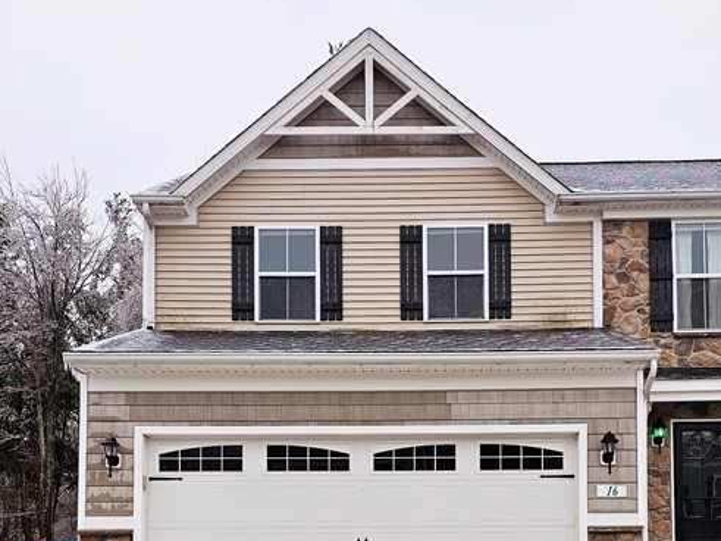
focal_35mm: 48
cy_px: 509
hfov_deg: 39.6
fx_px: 1000
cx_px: 399
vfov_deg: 28.8
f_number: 1.7
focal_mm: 6.3
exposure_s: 1/244
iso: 10
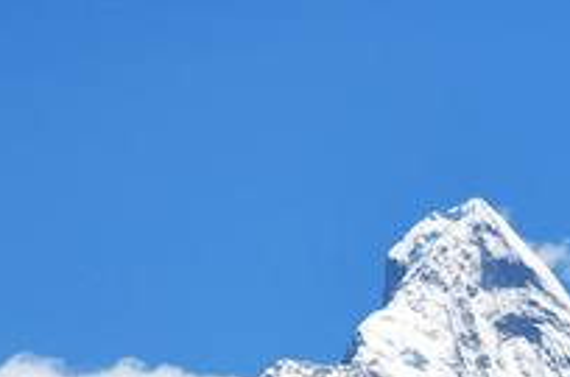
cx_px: 883
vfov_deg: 4.0
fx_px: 5387
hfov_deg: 6.0
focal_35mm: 341
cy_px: 471
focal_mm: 58
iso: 200
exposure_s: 1/1000
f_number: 8
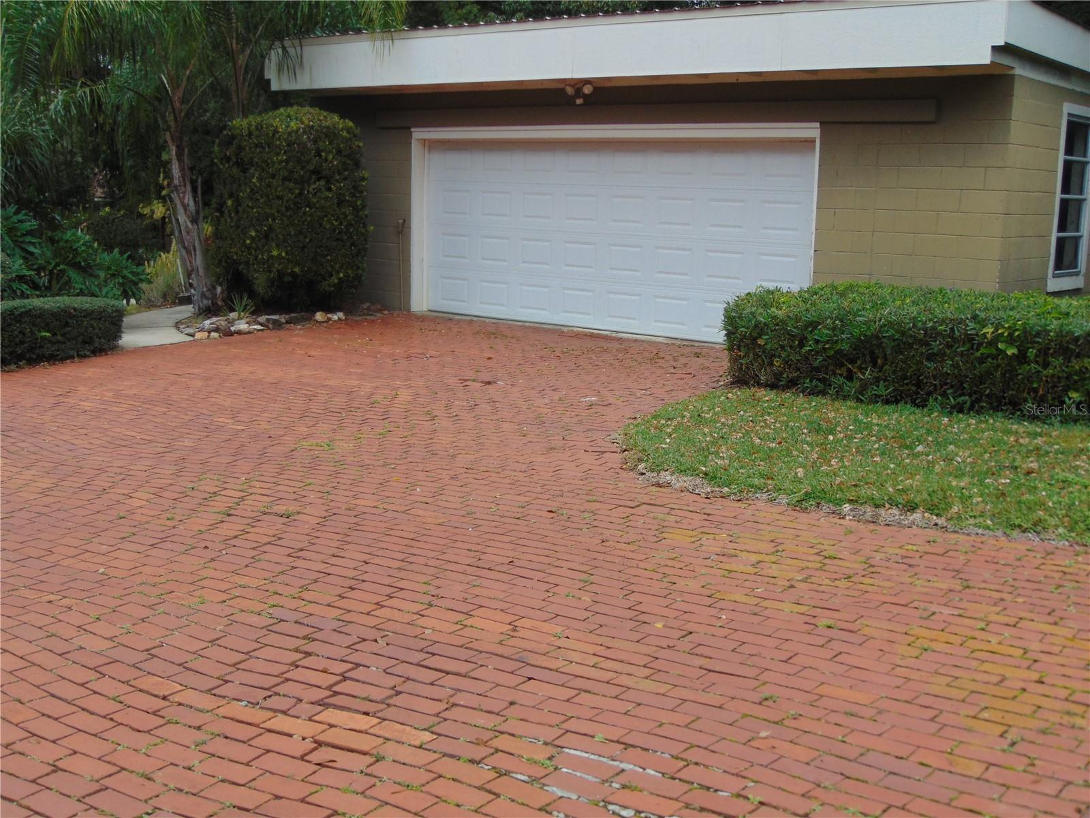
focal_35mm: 42
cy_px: 409
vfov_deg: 34.3
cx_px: 545
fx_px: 1323
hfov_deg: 44.8
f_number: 3.3
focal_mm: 7.6
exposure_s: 1/200
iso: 80
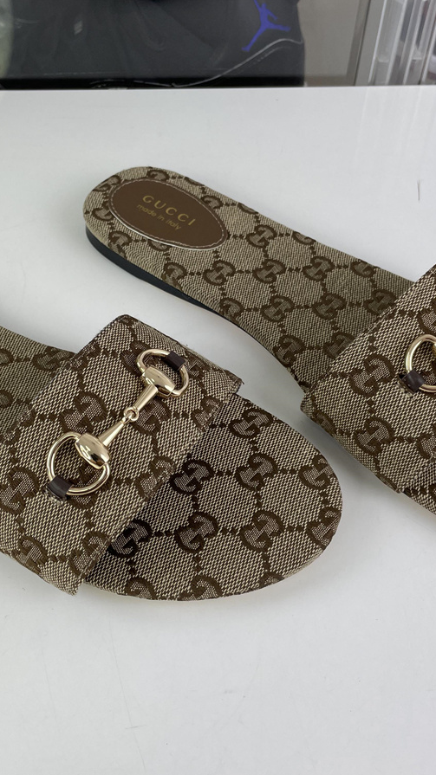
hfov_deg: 31.1
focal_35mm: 38
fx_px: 782
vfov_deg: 52.8
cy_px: 388
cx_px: 181
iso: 32
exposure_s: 1/202
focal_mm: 4.2
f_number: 1.6
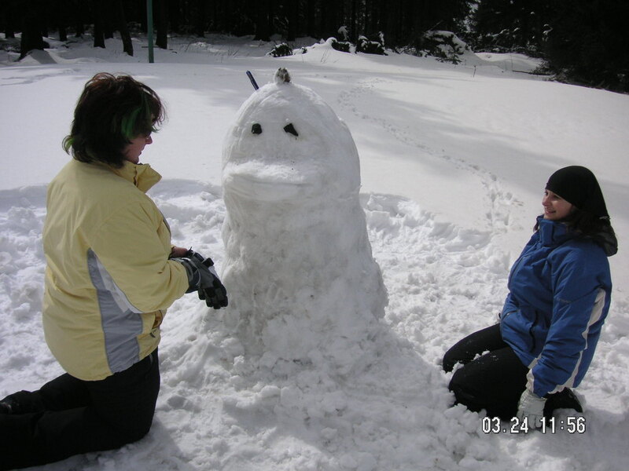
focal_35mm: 37
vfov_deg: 38.7
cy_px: 236
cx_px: 314
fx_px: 672
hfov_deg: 50.1
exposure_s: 1/750
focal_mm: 6.1
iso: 50
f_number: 6.7
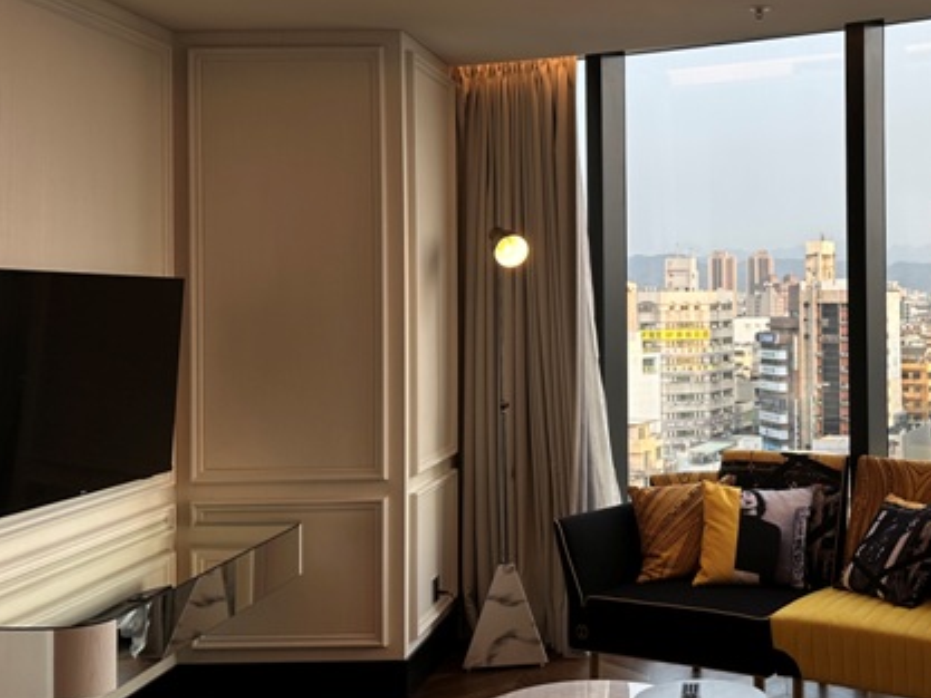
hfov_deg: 39.5
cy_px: 272
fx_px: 1238
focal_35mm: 46
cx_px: 750
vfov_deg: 31.4
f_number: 1.78
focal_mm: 6.86
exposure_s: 1/197
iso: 64
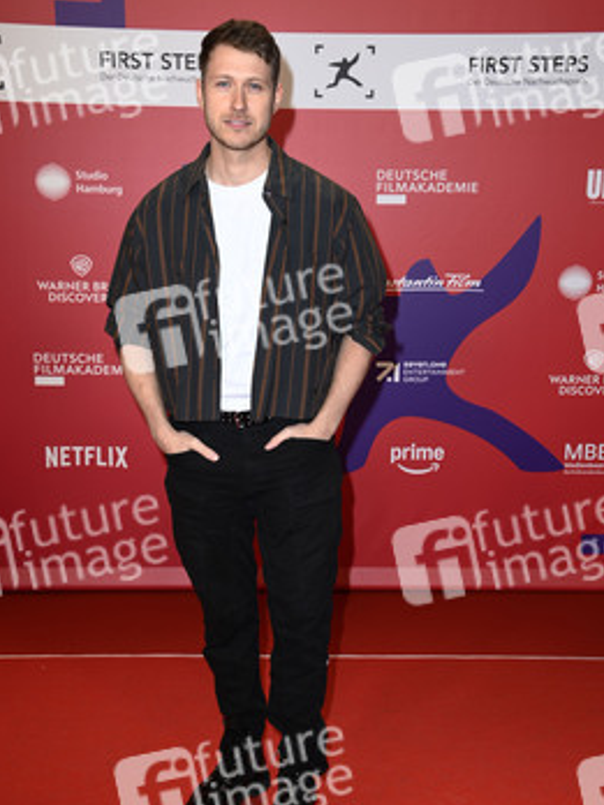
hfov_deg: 27.5
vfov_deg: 36.1
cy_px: 435
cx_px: 301
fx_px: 1233
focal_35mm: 53
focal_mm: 48
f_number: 5.6
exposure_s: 1/250
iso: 640
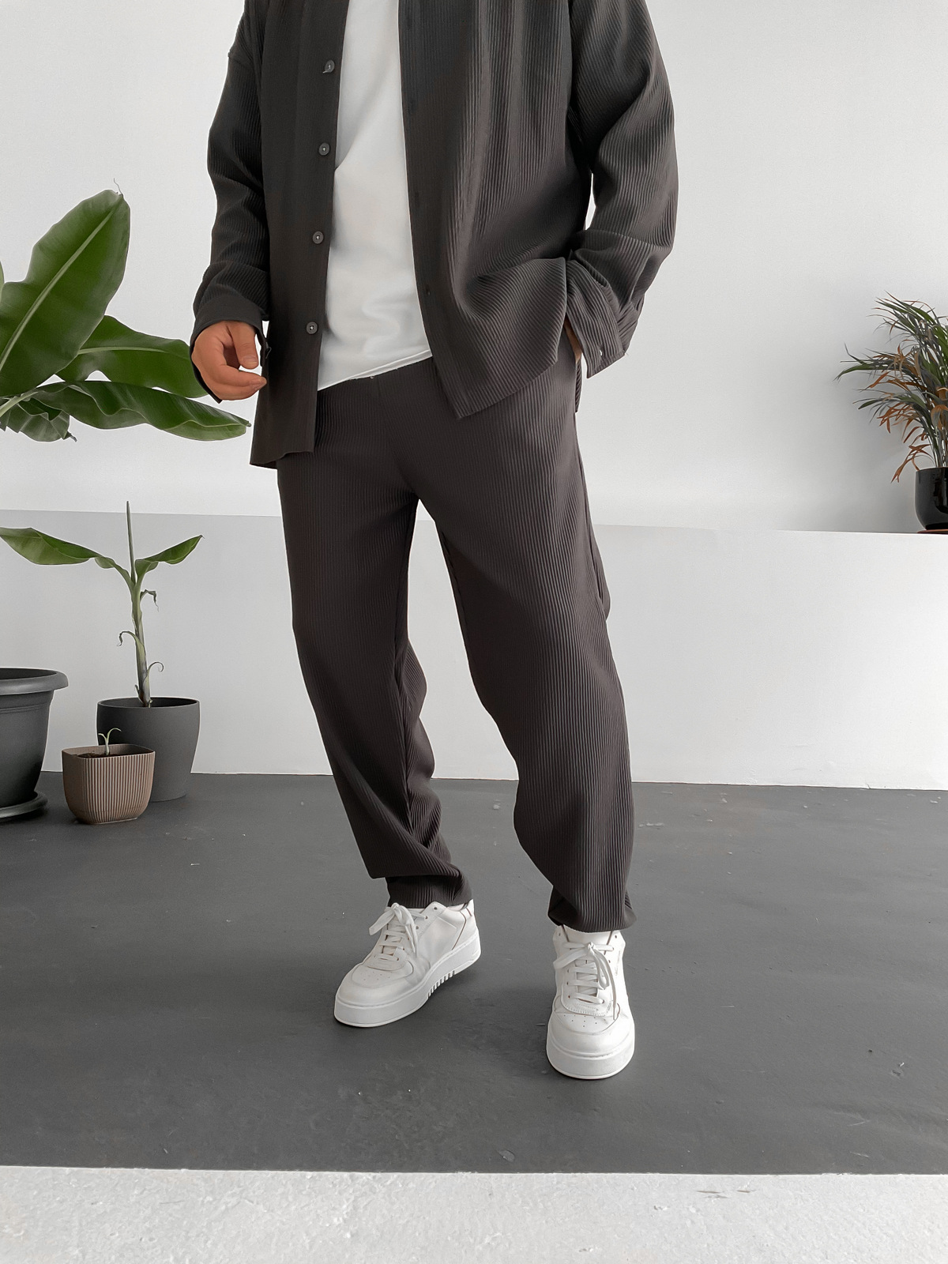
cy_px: 632
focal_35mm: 29
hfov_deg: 48.2
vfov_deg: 61.7
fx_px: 1059
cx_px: 474
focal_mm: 3
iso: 100
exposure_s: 1/60
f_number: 1.8
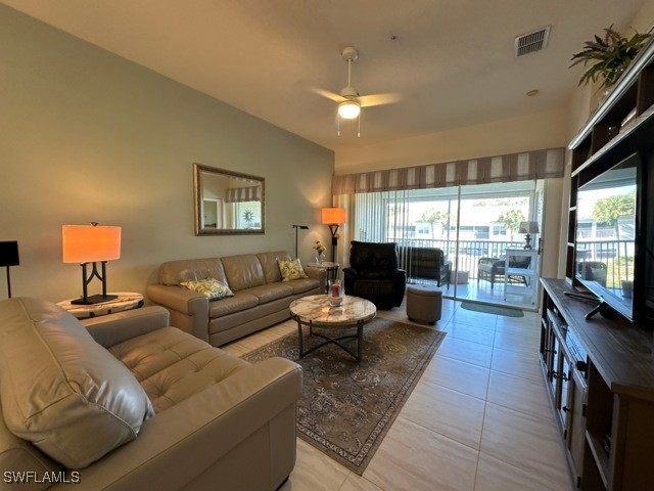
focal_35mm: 14
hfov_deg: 102.1
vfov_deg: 85.7
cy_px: 246
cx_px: 327
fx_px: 265
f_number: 2.2
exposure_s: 1/60
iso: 250
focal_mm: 2.22
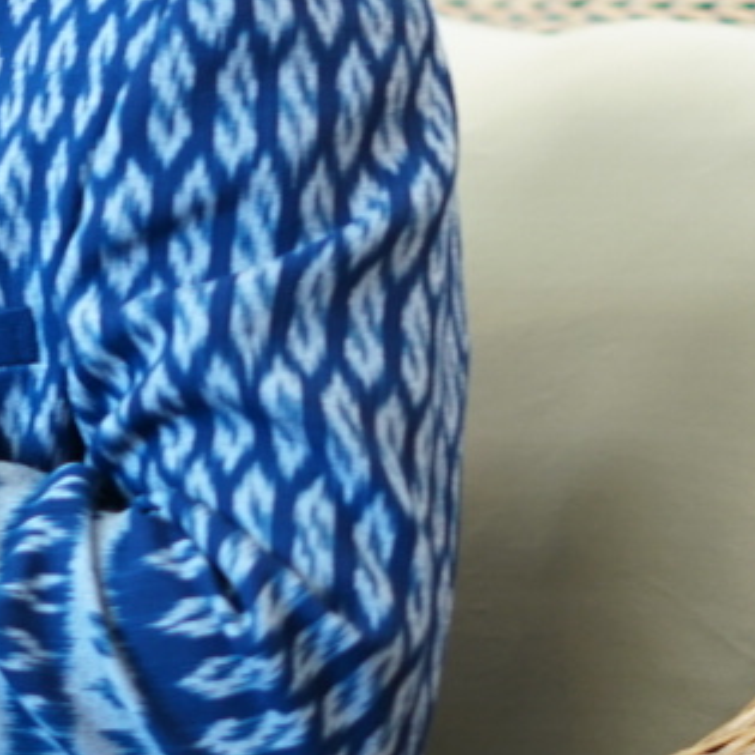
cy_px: -117
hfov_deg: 8.0
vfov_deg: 8.0
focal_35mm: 218
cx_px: 38
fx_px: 5379
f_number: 1.8
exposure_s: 1/20
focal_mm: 50
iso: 400
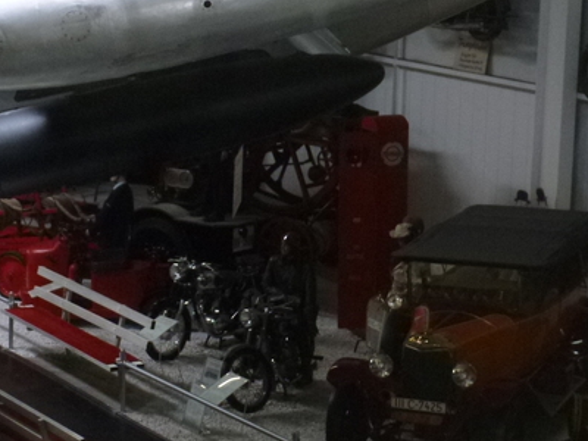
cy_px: 157
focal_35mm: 120
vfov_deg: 12.3
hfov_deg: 16.3
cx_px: 97
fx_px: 2038
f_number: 4.3
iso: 400
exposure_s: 1/60
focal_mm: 10.7
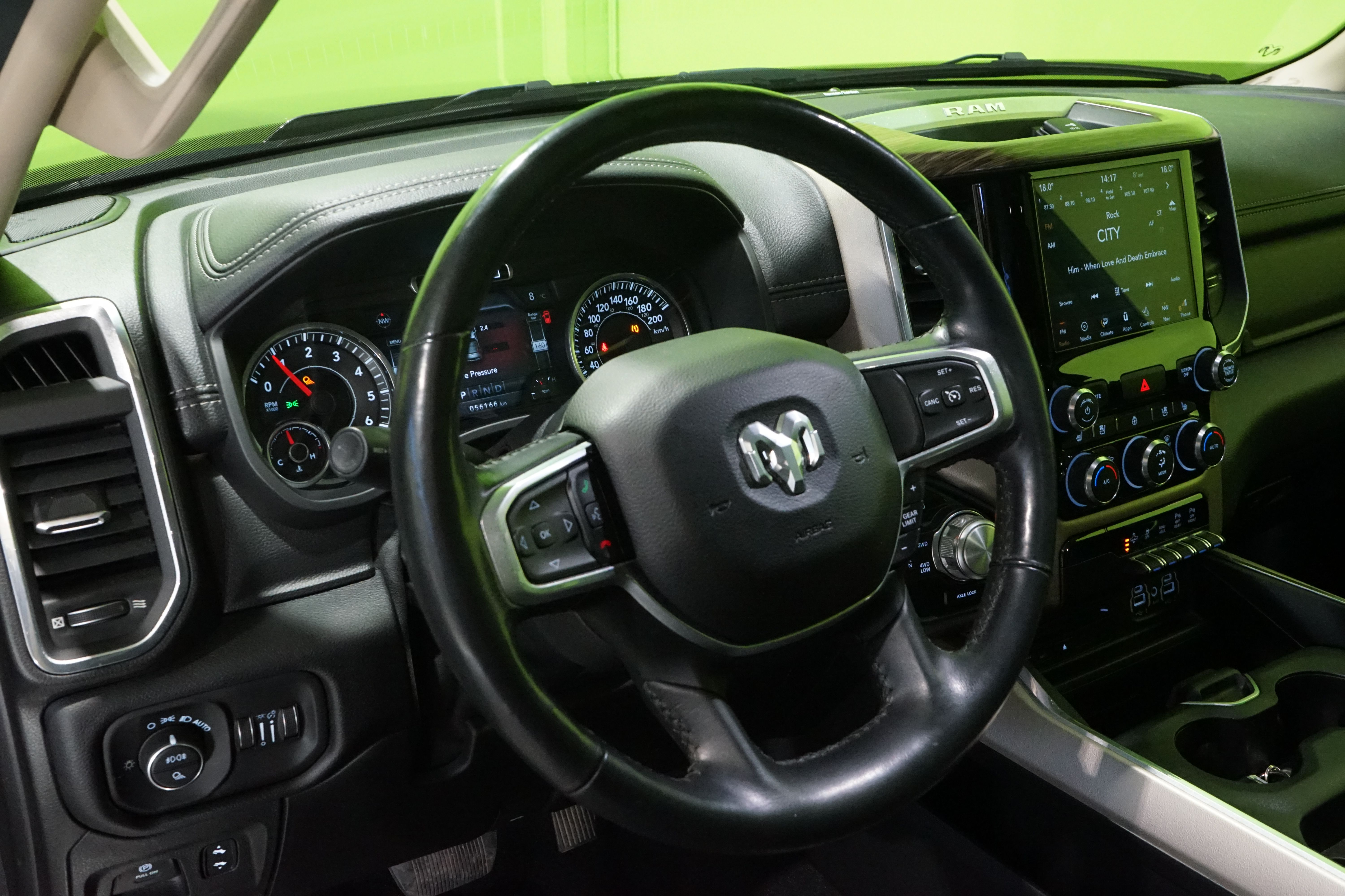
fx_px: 1308
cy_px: 448
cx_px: 672
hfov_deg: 54.4
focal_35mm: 35
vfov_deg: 37.9
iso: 6400
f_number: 11
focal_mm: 35
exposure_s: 1/15
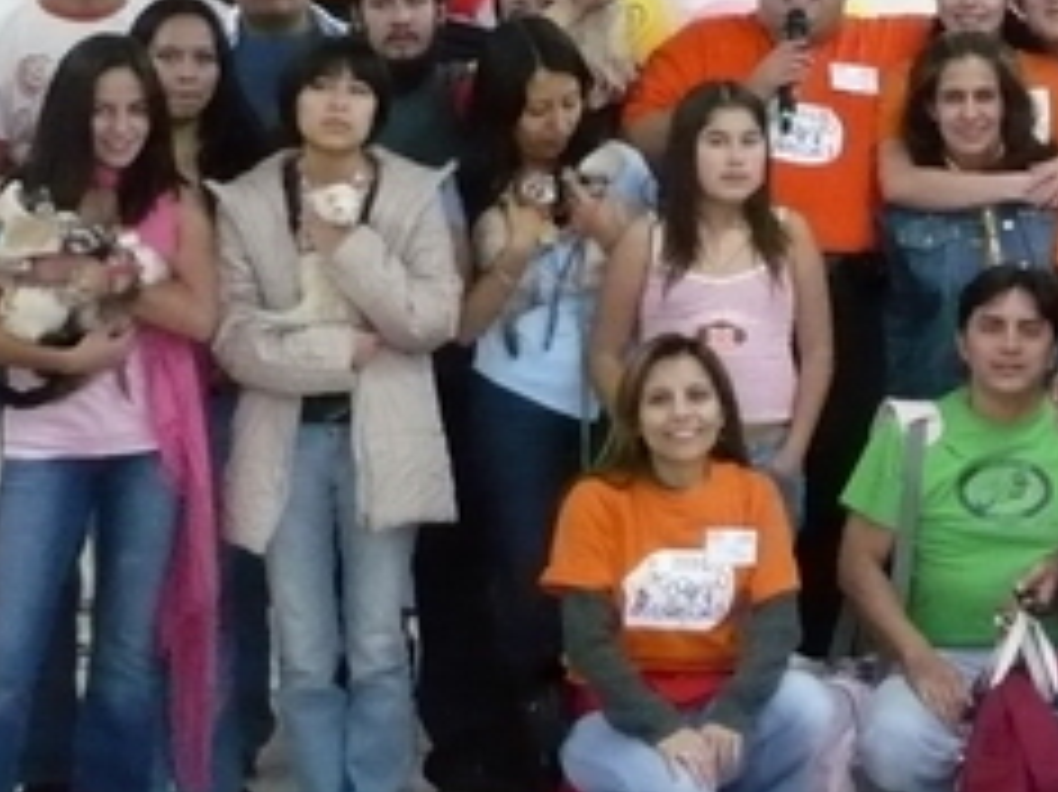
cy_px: 292
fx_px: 3635
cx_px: 1391
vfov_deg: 12.4
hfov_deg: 15.7
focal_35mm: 119
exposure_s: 1/30
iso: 500
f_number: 2.8
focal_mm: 5.8
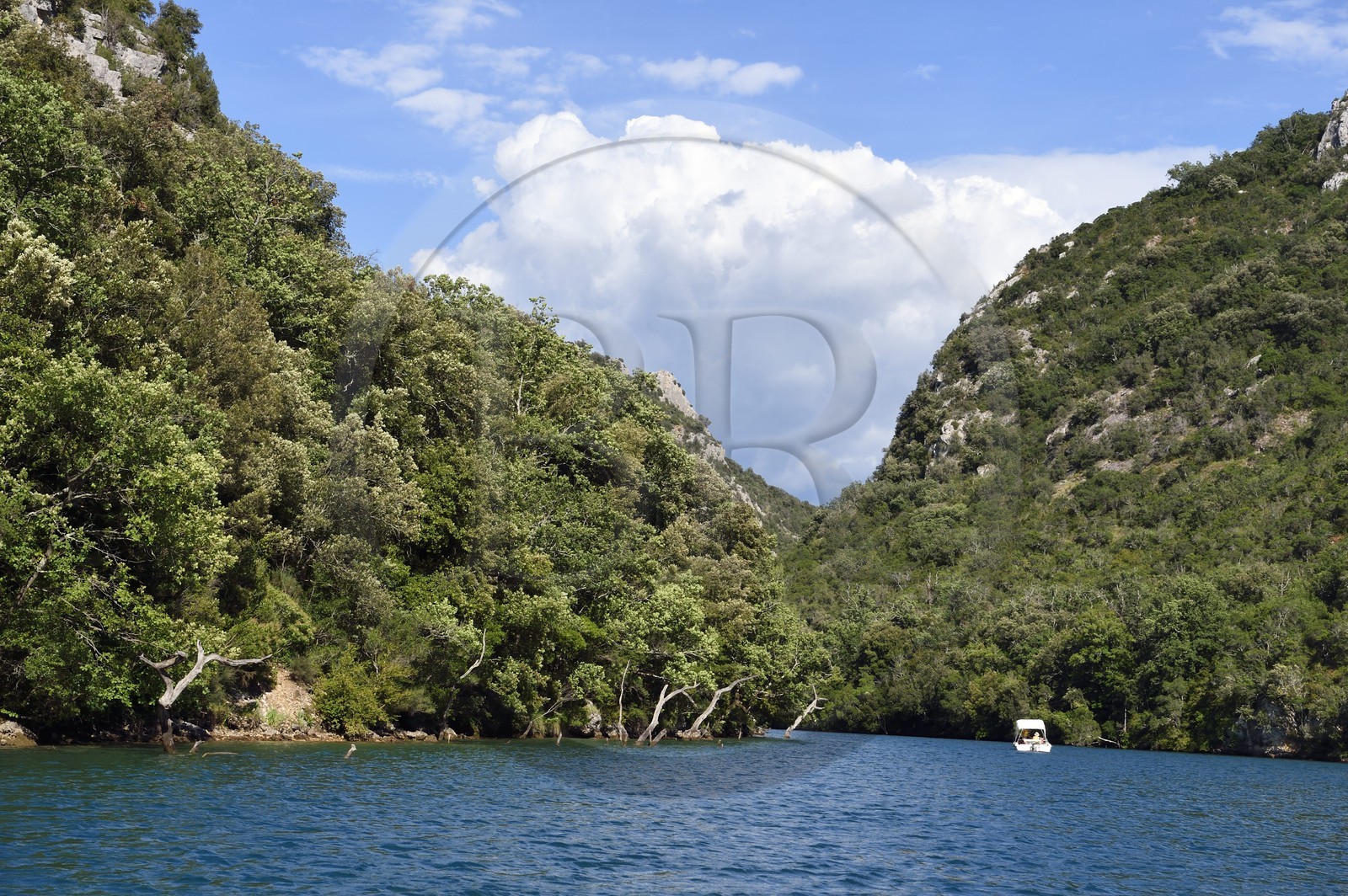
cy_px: 448
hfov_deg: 28.9
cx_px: 674
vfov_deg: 19.4
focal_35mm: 70
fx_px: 2619
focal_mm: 70
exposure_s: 1/320
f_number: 13
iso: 200
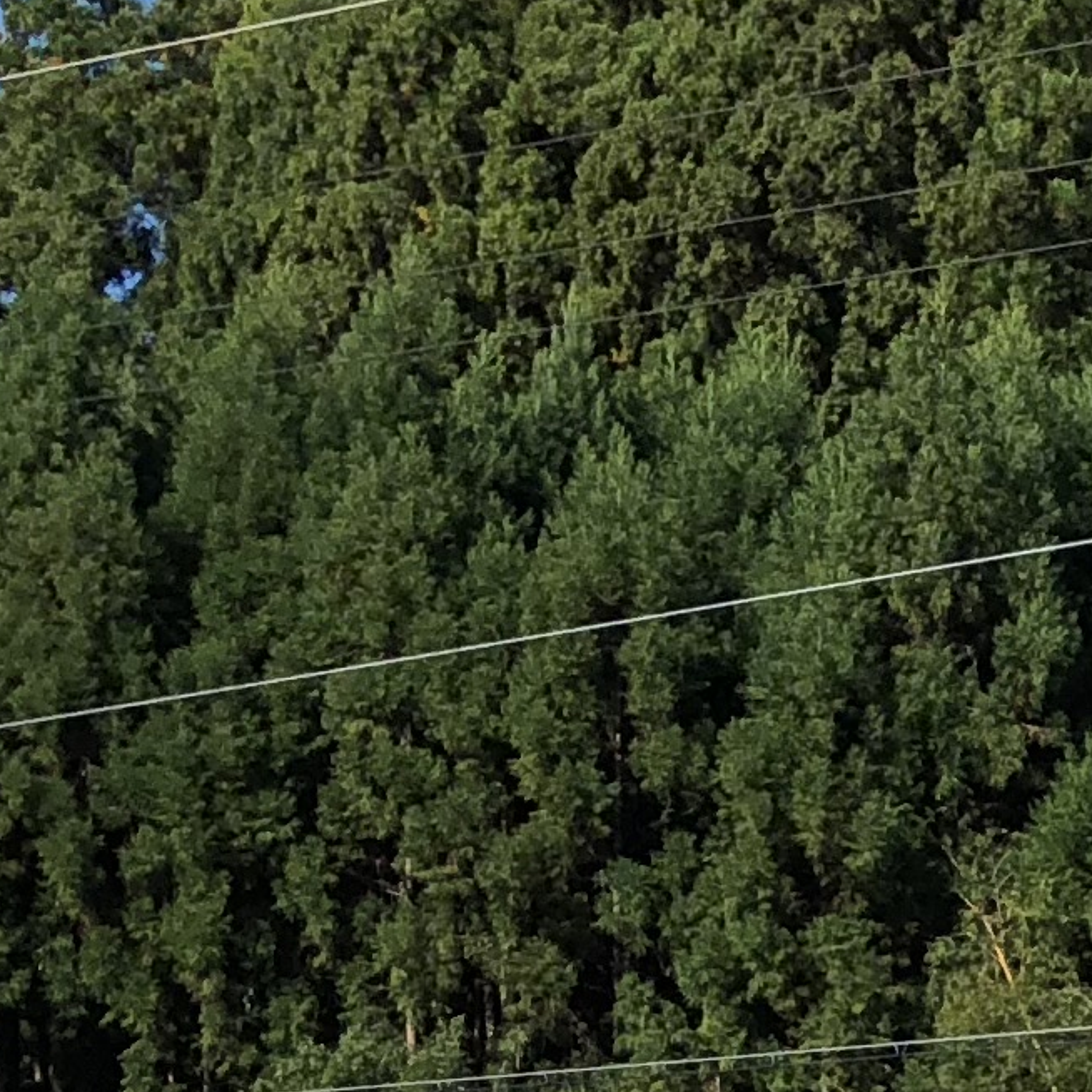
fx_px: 5639
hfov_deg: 10.1
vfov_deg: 10.1
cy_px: 2293
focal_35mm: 158
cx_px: 2274
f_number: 1.8
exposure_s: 1/2183
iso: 20
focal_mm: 3.99
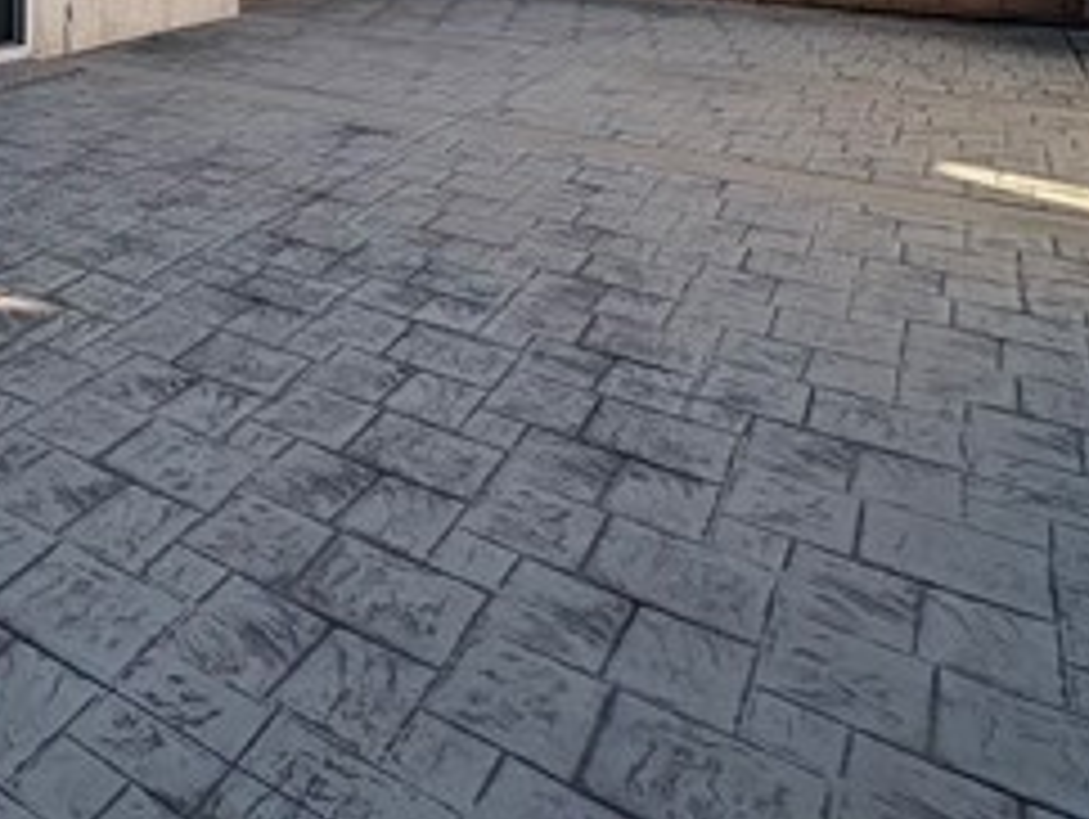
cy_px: -112
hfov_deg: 43.3
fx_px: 1165
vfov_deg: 33.1
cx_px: 9
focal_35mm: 37
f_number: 2.2
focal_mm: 2.22
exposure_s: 1/713
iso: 50
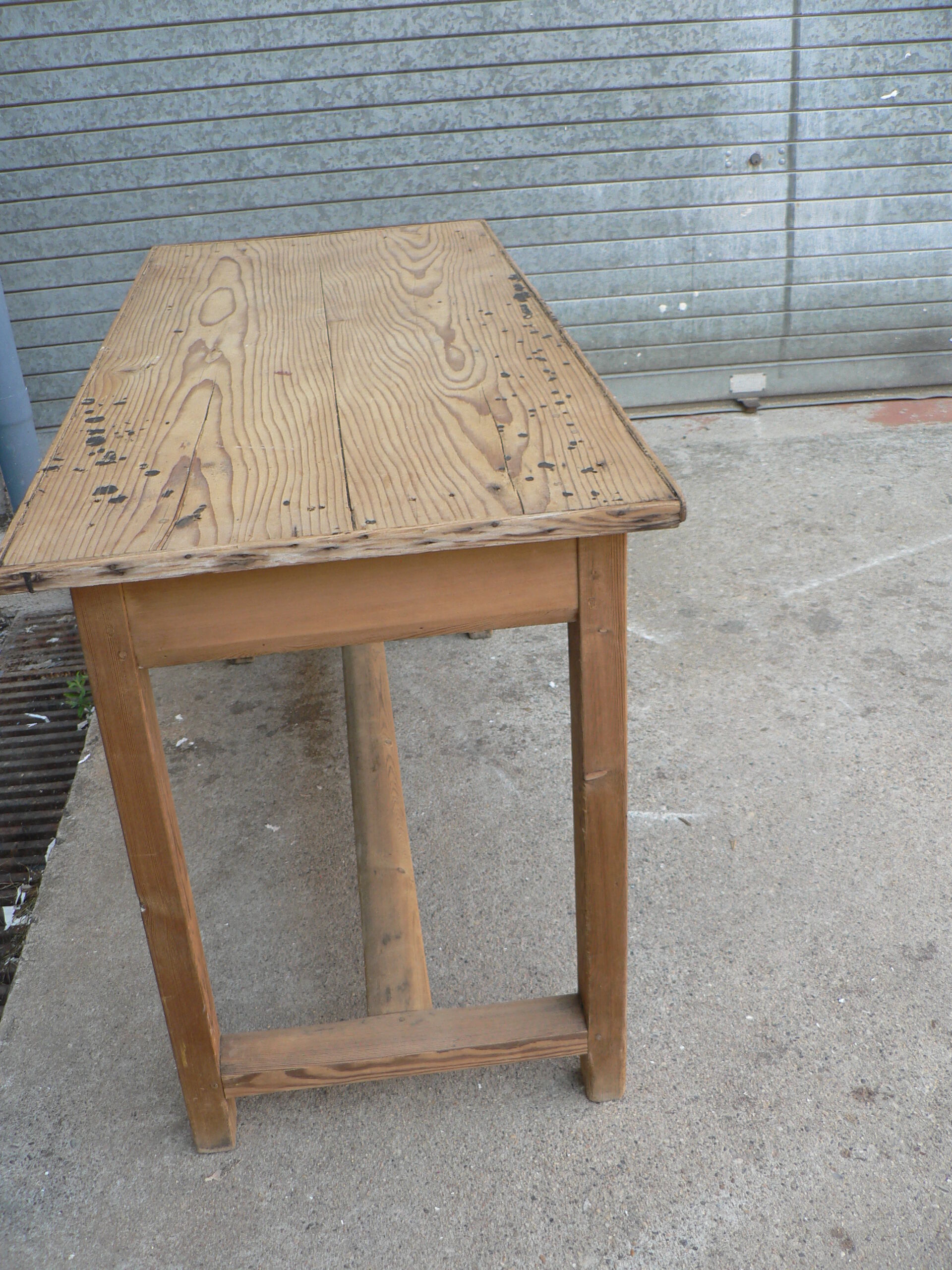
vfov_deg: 51.4
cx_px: 476
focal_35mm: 36
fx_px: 1320
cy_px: 635
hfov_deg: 39.7
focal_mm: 6
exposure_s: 1/100
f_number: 2.8
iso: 80
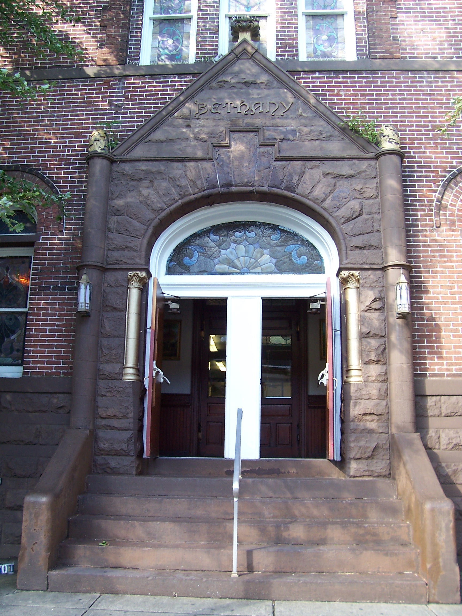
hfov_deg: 41.8
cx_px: 231
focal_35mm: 34
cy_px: 308
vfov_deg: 54.0
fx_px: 605
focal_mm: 5.6
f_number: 2.7
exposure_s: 1/90
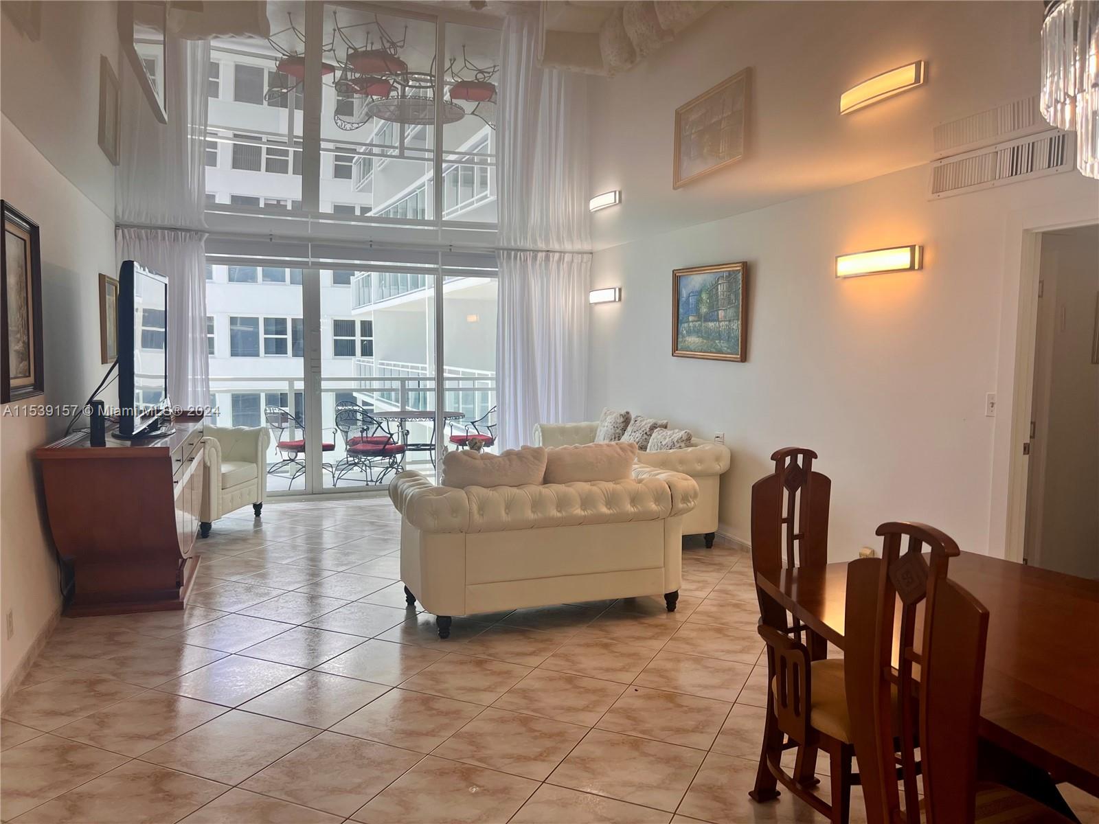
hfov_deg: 67.3
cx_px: 550
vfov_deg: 53.1
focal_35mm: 26
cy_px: 412
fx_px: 825
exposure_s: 1/201
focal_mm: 5.7
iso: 40
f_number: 1.5
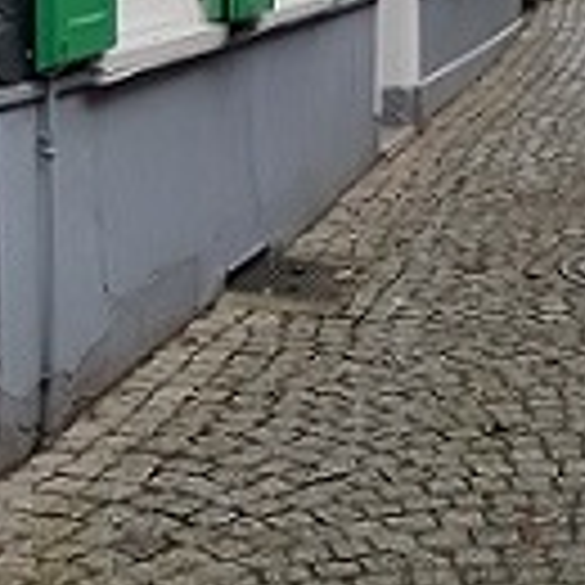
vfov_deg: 15.6
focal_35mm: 106
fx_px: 2027
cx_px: 680
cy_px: -187
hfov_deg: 15.9
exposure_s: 1/434
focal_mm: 4.2
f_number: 1.7
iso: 40
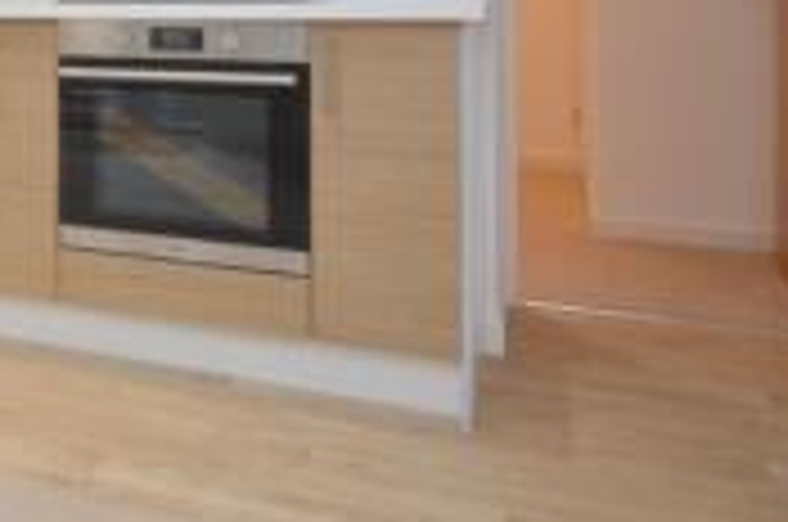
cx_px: -167
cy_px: -43
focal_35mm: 49
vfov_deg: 25.5
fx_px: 1071
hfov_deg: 32.9
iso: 320
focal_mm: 12
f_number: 4
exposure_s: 1/60
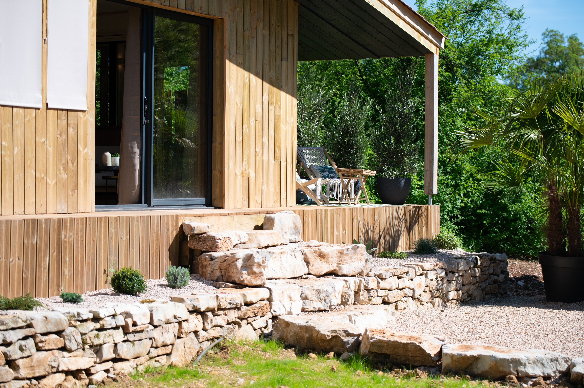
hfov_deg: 28.9
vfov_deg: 19.4
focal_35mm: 70
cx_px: 292
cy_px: 194
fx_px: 1135
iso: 250
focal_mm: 70
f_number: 2.8
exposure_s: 1/8000
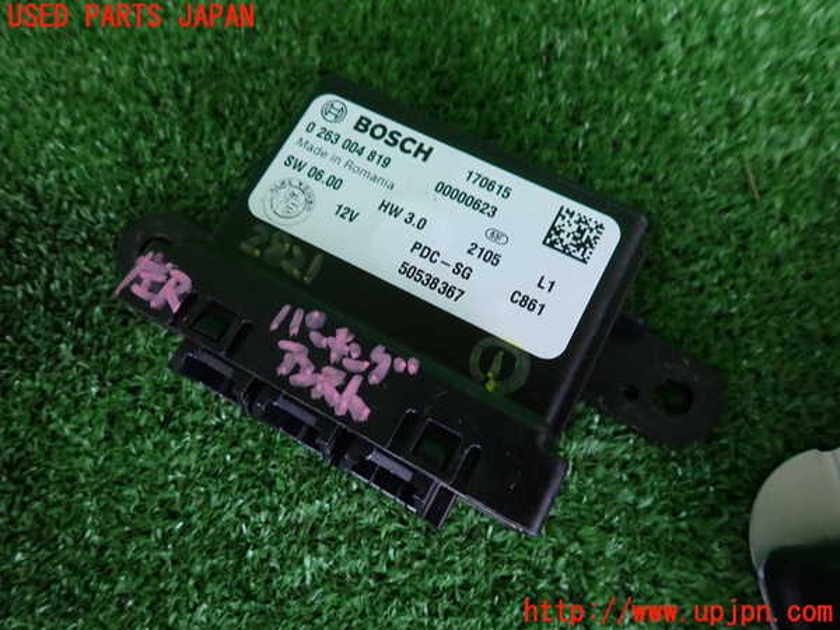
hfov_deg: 69.4
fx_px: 607
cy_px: 315
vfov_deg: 54.9
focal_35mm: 25
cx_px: 420
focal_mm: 4.5
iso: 200
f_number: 2
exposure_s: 1/30
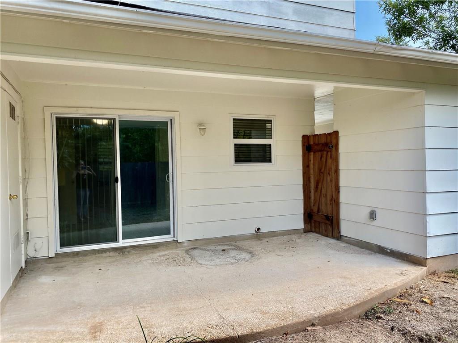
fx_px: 344
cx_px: 229
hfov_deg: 67.3
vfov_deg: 53.1
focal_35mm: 26
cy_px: 172
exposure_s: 1/620
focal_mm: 4.25
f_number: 1.8
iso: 32
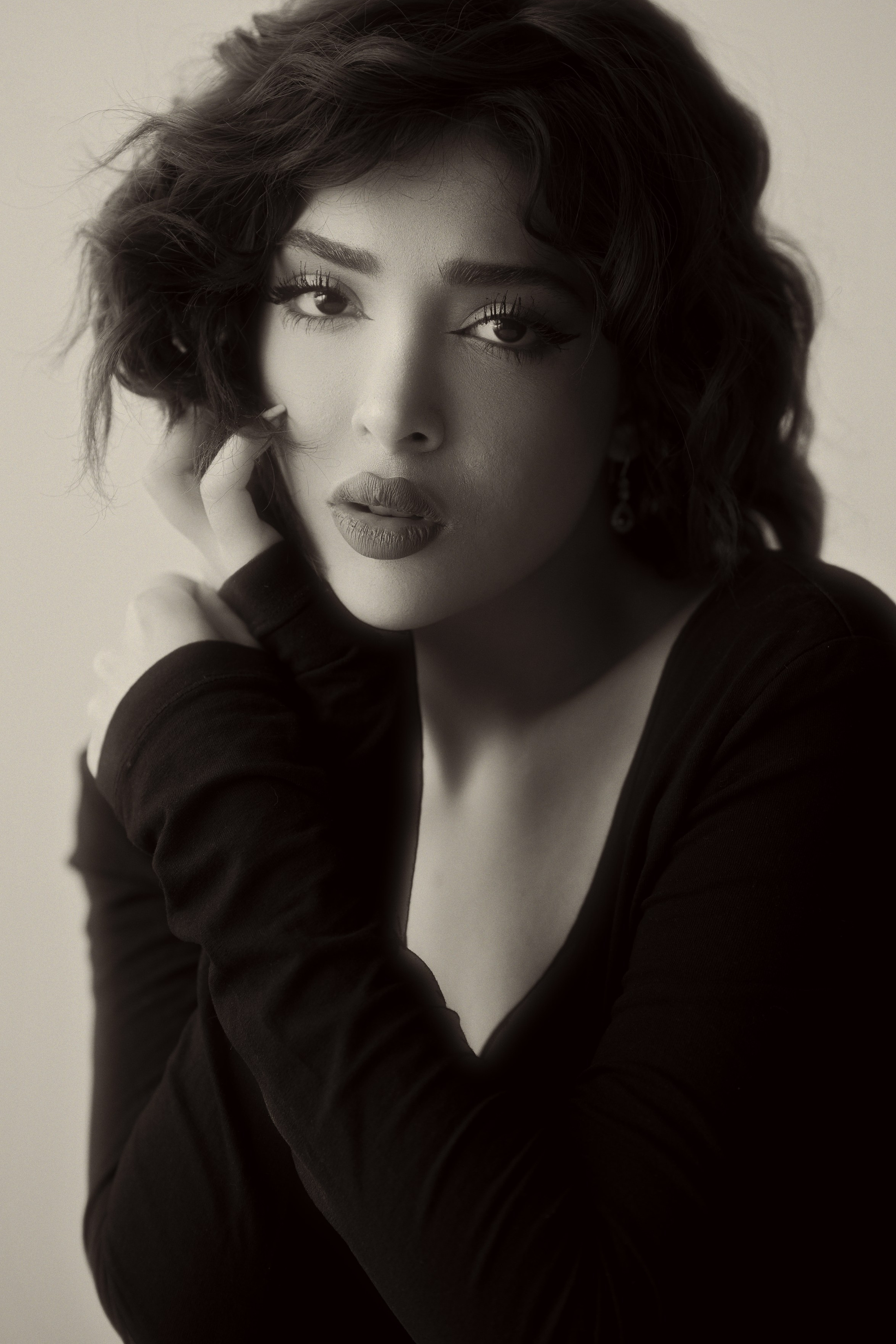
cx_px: 479
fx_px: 3696
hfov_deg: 13.8
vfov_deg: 20.6
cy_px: 606
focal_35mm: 99
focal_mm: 85
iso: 200
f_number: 2.2
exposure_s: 1/250
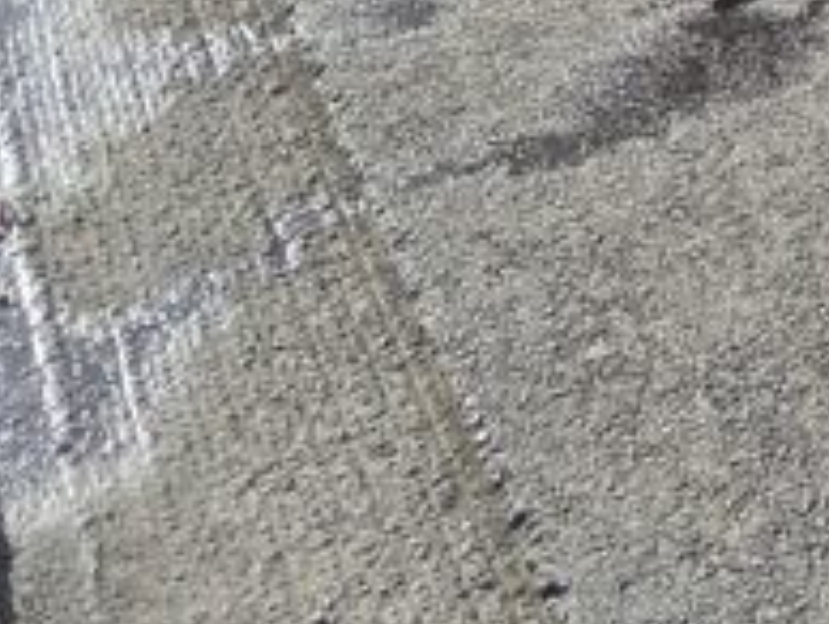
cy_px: -539
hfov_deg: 15.6
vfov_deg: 12.9
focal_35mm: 103
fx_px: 2470
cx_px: 1598
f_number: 1.8
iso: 100
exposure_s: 1/234
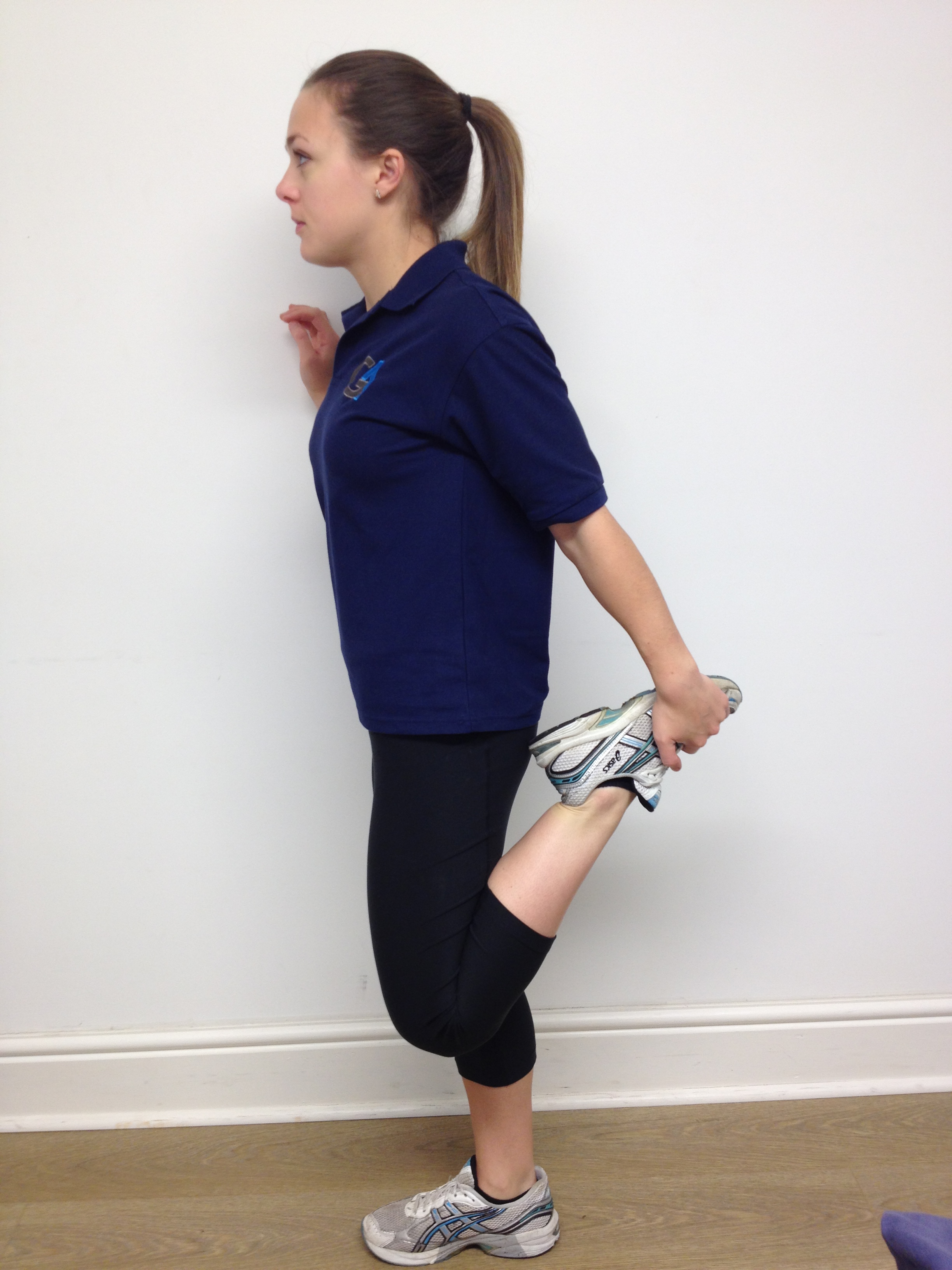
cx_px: 476
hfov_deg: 40.7
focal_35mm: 35
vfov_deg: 52.6
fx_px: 1283
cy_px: 635
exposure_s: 1/20
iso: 50
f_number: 2.4
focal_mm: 4.28
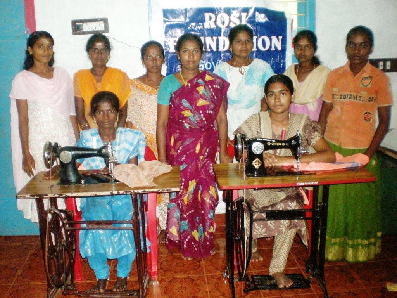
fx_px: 436
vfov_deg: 37.7
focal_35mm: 38
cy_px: 149
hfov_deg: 49.0
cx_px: 198
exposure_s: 1/60
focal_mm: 6.3
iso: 636
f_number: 3.1
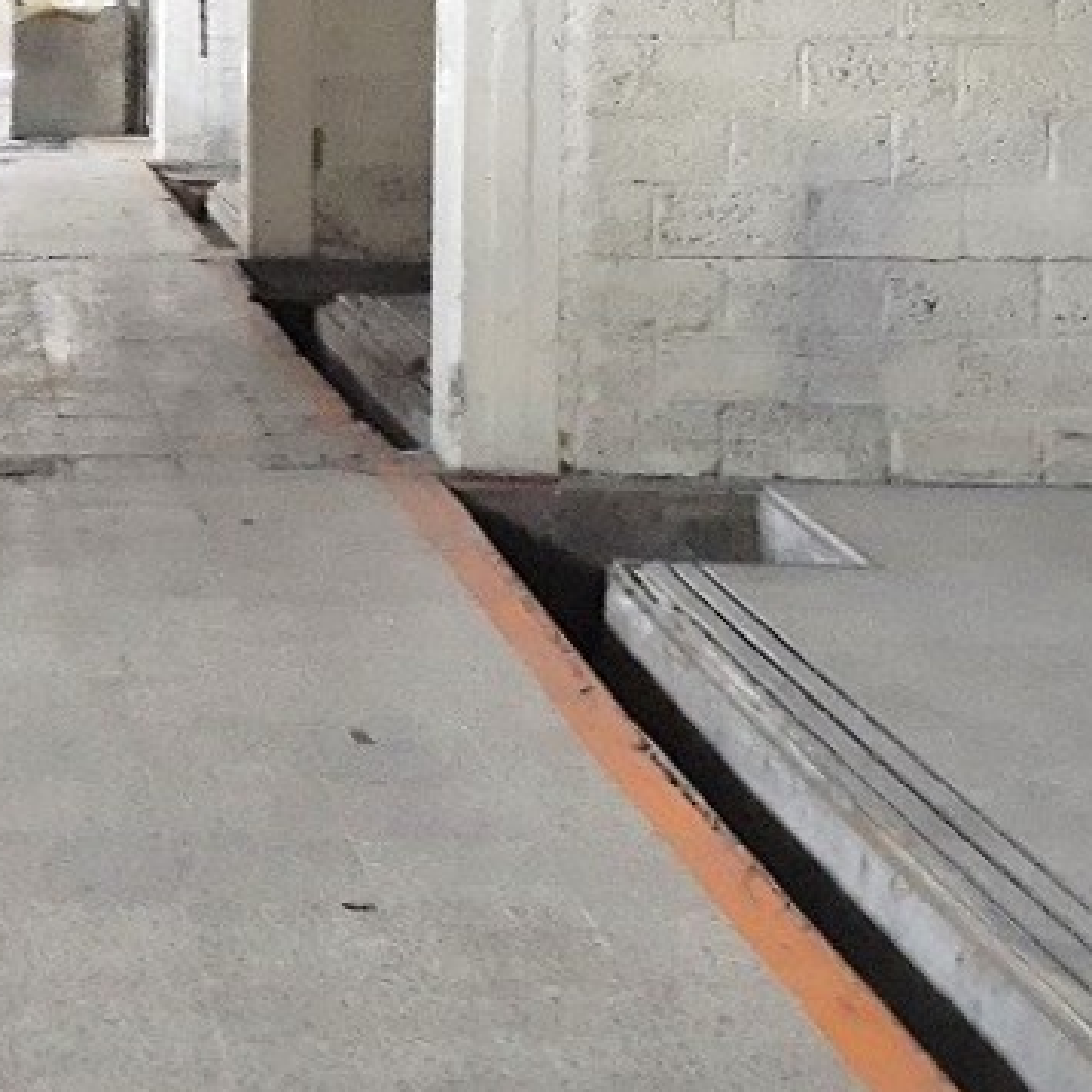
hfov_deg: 23.2
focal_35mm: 71
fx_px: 2534
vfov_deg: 23.6
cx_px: -31
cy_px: 73
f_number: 1.9
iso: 1000
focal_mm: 3.6
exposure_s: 1/20
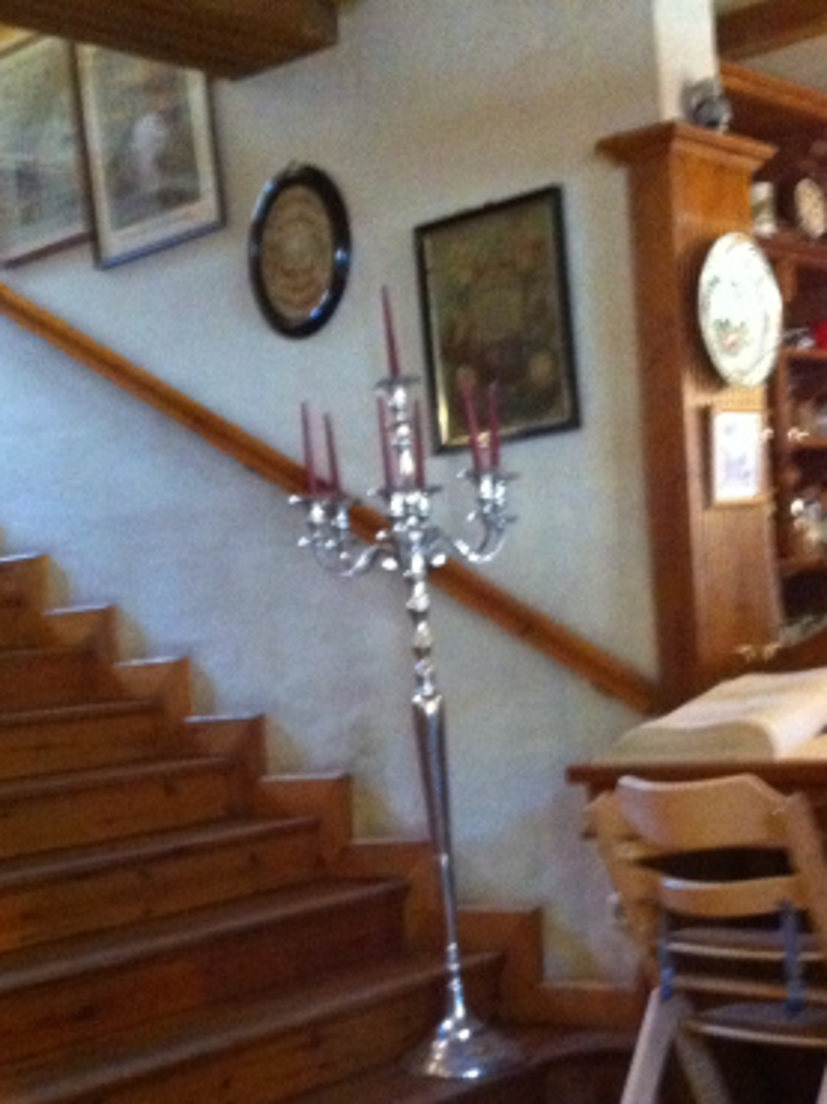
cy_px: 776
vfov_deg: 30.9
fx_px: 1977
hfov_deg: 23.5
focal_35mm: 62
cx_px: 260
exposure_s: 1/17
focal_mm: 3.85
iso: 1000
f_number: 2.8
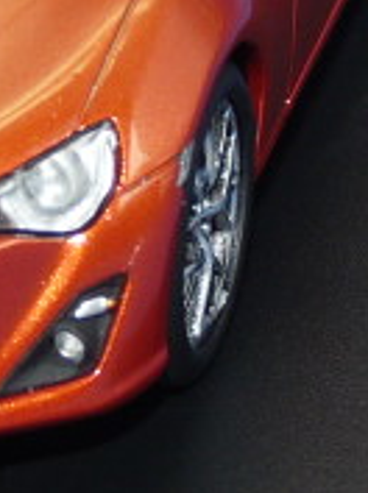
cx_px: 14
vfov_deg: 4.3
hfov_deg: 3.2
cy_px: -136
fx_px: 6601
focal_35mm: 464
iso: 100
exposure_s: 1/40
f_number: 3.4
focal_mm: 12.8
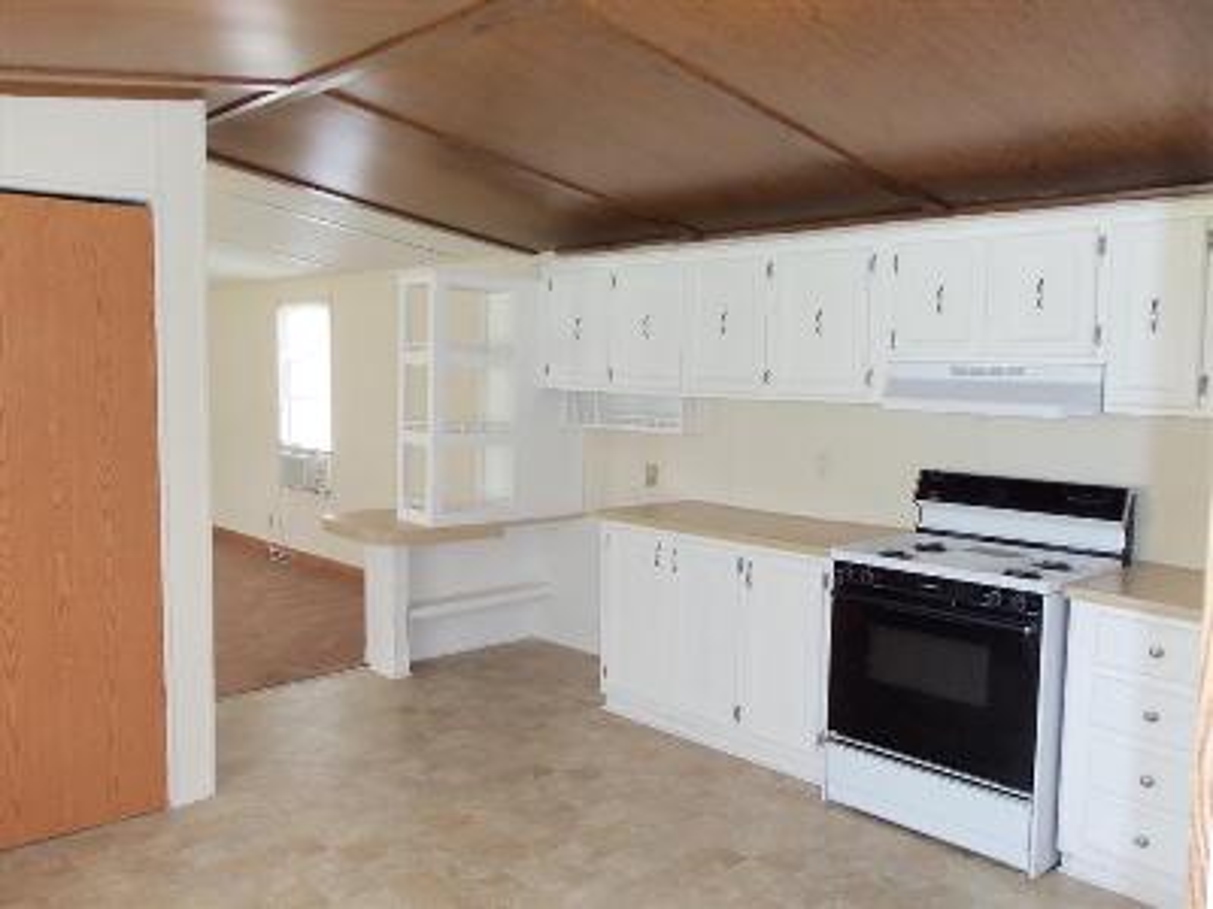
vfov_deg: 49.7
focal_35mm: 28
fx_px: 981
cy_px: 454
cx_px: 606
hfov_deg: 63.4
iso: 125
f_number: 3.3
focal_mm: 5.1
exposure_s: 1/60
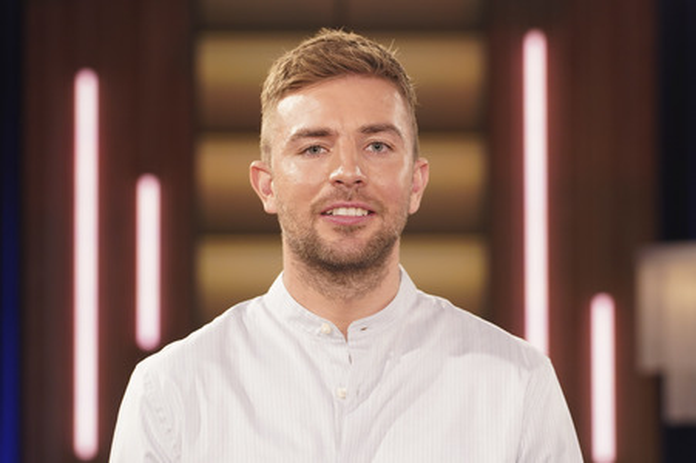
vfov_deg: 14.8
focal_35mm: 92
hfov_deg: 22.2
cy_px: 232
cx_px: 348
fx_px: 1777
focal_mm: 92
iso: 1600
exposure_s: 1/100
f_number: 3.5
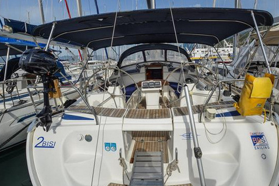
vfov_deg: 64.6
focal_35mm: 19
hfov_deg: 86.7
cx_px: 150
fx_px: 147
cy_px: 88
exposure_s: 1/500
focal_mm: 17
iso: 200
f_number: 11
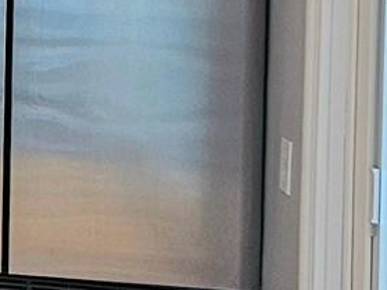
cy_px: -129
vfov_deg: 8.6
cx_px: -795
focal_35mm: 169
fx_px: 1889
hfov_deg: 9.2
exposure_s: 1/208
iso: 80
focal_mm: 6.3
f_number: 1.7
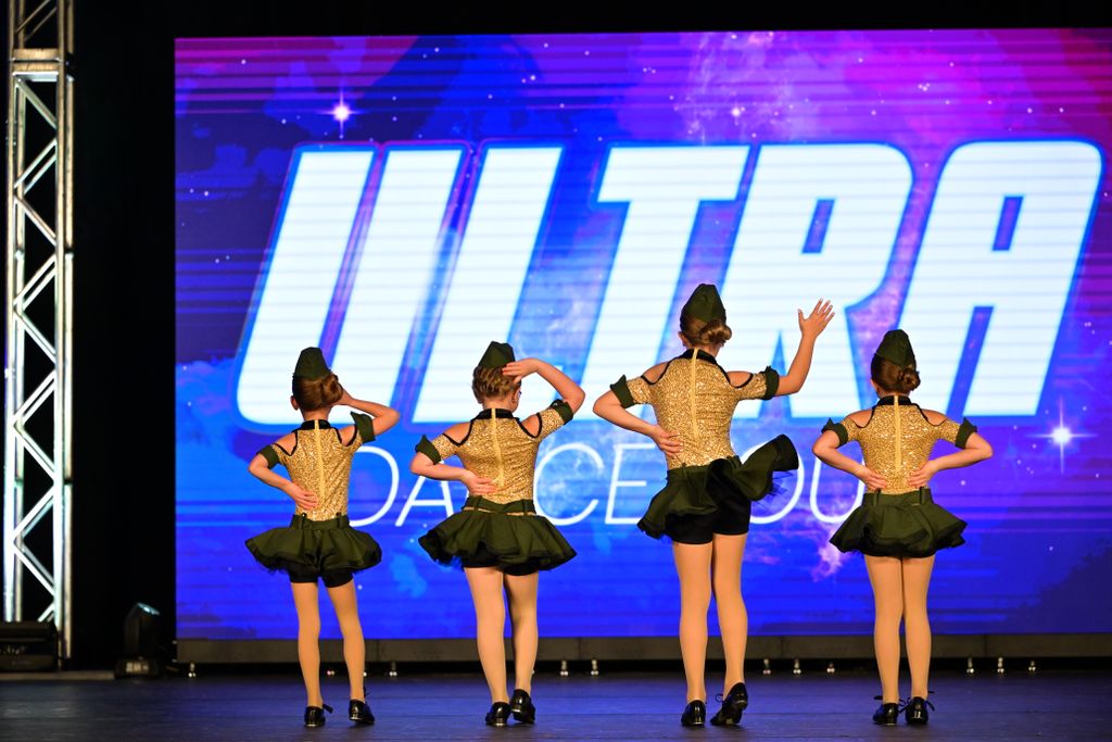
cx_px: 556
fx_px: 3398
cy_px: 371
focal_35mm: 110
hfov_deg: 18.6
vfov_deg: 12.5
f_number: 3.2
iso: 4000
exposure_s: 1/800
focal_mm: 110
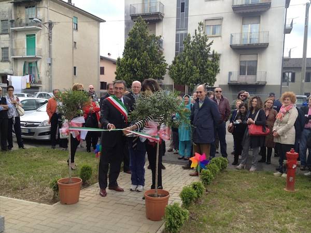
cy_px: 116
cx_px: 156
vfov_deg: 40.7
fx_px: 314
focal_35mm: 35
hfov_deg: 52.6
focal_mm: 4.28
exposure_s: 1/339
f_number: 2.4
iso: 50
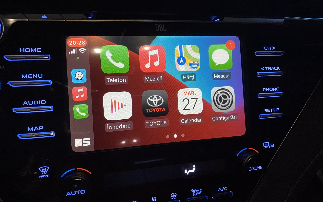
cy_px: 100
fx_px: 246
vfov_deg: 44.5
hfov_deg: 66.5
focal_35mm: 28
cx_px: 161
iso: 640
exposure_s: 1/34
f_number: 1.8
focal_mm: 4.25
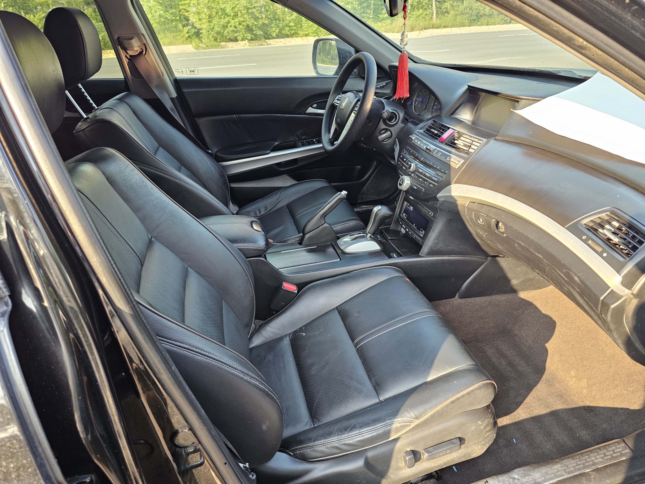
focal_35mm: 23
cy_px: 242
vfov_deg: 58.9
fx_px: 429
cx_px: 322
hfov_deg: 73.9
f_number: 1.7
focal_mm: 6.3
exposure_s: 1/359
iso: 400
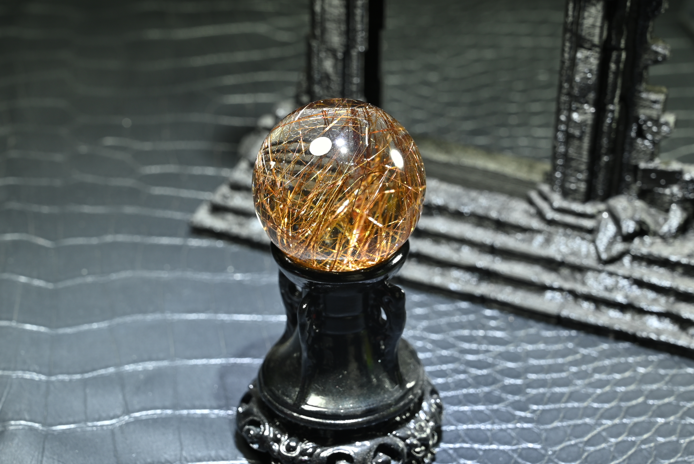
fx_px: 1794
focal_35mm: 93
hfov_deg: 21.9
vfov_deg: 14.7
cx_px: 347
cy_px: 232
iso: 100
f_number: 8
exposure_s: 1/13
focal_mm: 62
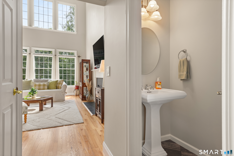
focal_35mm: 20
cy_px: 78
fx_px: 130
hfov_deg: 84.0
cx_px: 117
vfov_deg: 61.9
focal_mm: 20
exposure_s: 1/8
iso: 250
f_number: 11
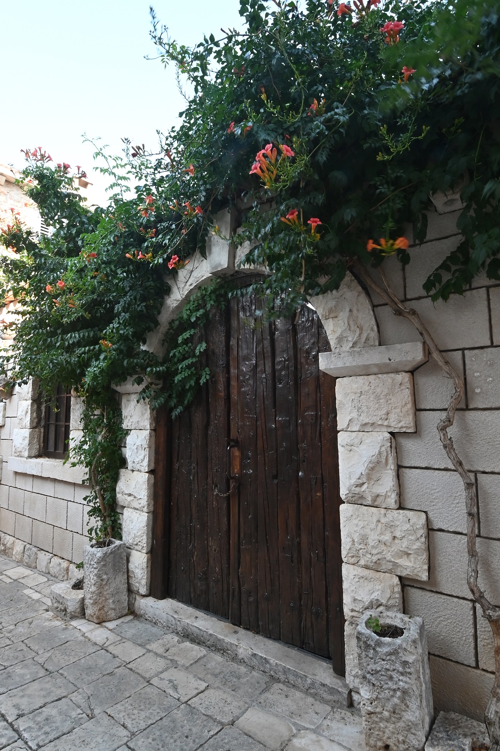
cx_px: 250
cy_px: 376
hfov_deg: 67.4
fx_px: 375
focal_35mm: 18
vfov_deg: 90.0
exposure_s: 1/20
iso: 400
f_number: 16
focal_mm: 12
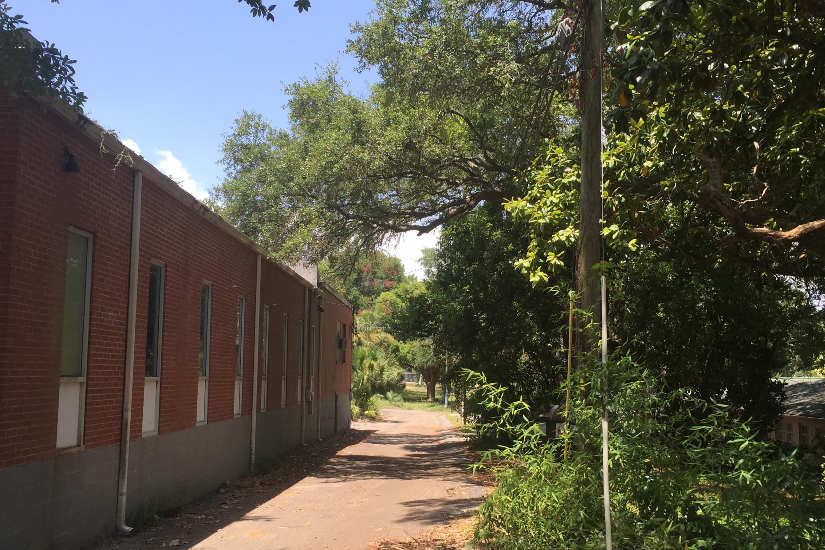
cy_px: 279
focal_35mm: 38
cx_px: 434
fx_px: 871
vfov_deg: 35.0
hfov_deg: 50.7
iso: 32
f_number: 2.2
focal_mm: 4.15
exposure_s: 1/775
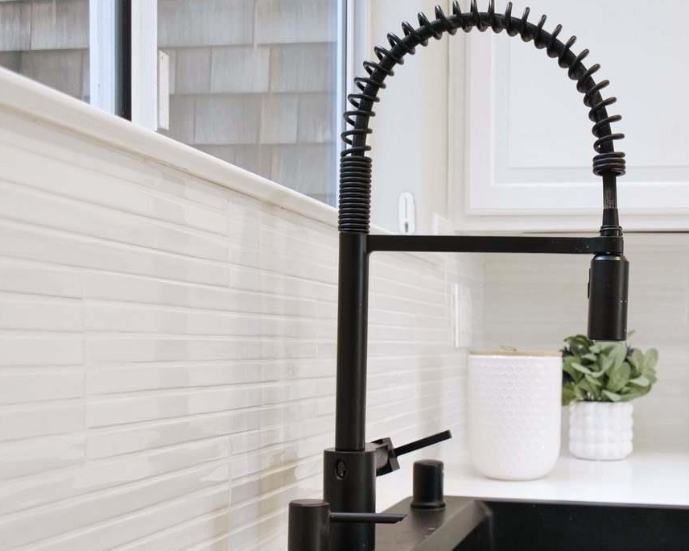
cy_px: 382
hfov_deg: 38.7
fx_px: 938
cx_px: 557
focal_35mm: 46
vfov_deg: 32.4
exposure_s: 1/160
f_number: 3.2
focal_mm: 14
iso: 800
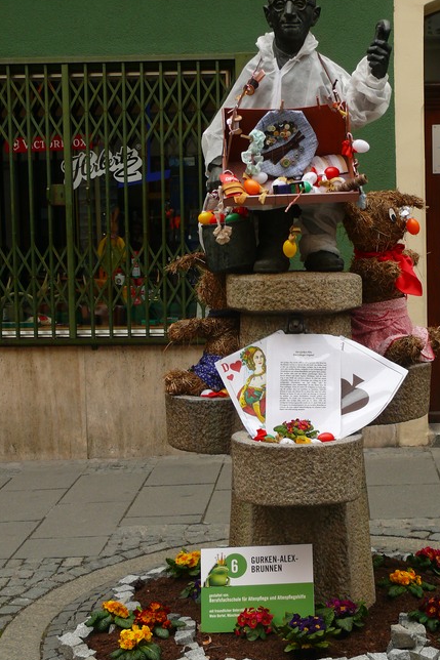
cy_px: 320
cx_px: 280
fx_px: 1156
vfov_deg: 31.9
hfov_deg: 21.5
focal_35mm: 63
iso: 100
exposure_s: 1/30
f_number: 3.2
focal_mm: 11
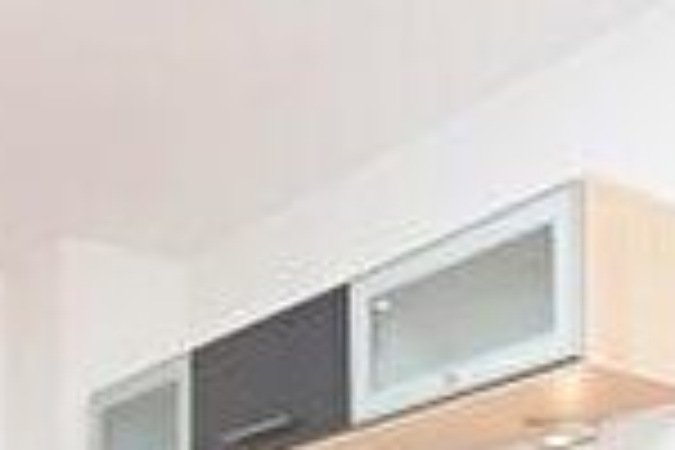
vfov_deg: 16.8
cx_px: 320
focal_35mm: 70
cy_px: 760
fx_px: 1312
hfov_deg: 28.8
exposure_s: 1/100
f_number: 5
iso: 800
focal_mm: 10
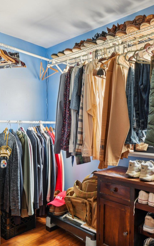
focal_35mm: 30
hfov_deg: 40.5
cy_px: 129
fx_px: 202
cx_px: 118
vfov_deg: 62.9
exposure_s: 2.5
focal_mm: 17
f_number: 8
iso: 320
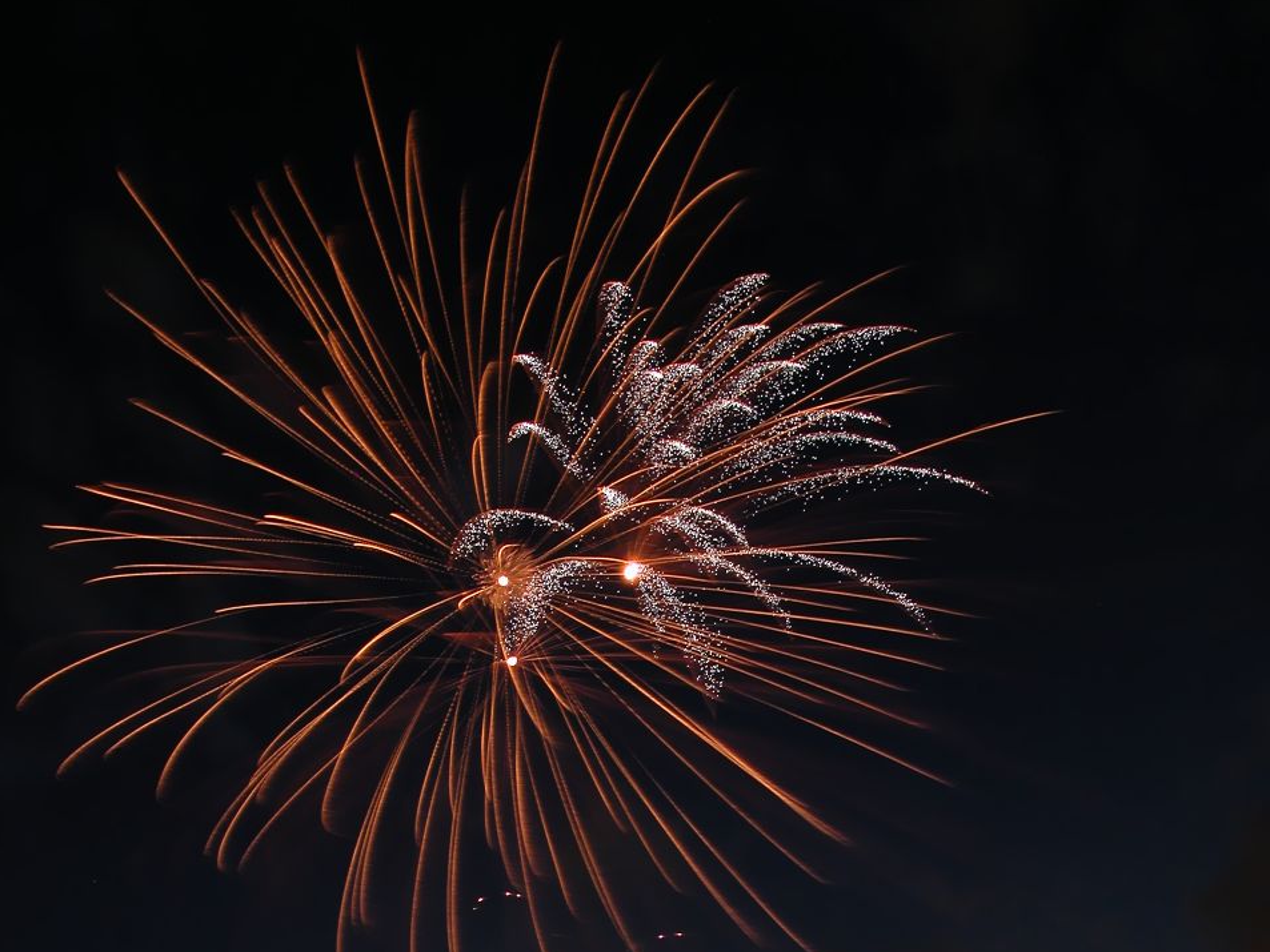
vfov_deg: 29.9
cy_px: 800
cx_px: 633
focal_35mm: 47
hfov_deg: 40.4
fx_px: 1725
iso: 100
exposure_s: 10.8
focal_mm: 8.9
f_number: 7.1
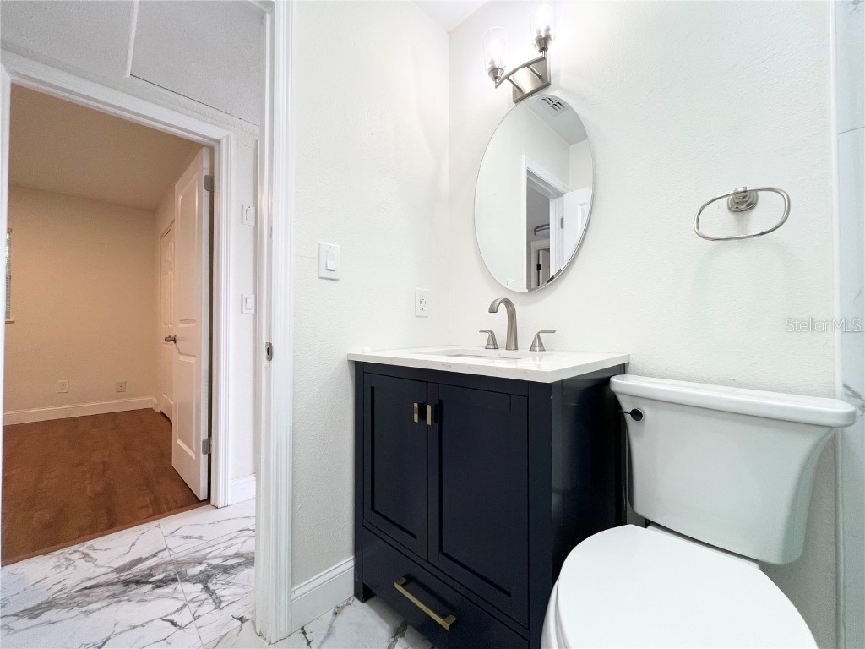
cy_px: 324
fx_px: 325
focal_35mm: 13
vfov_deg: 89.9
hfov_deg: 106.2
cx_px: 432
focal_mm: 1.57
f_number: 1.8
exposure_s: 1/120
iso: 125
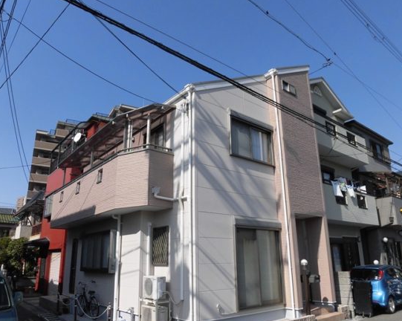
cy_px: 165
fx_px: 309
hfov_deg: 66.1
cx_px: 195
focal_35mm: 26
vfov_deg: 54.9
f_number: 7.8
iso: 100
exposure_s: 1/250
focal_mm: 4.3
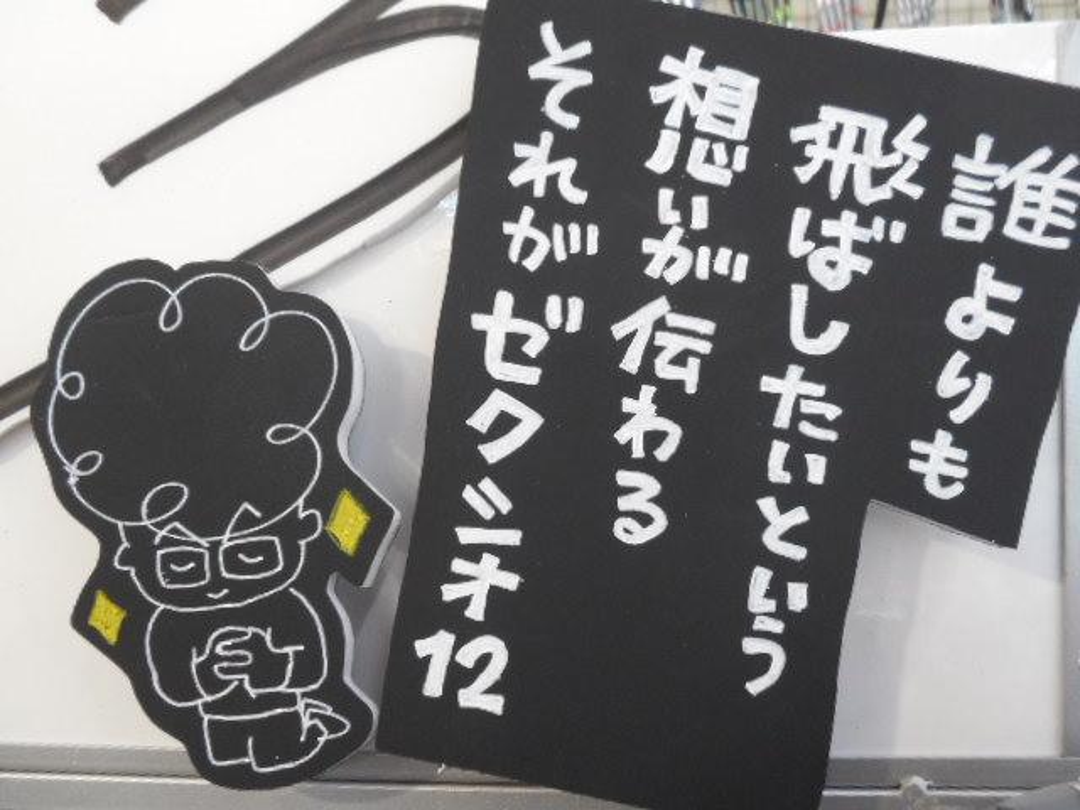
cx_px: 540
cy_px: 405
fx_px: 905
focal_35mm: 29
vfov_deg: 48.2
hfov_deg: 61.7
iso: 280
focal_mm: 5.2
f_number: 4
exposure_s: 1/30
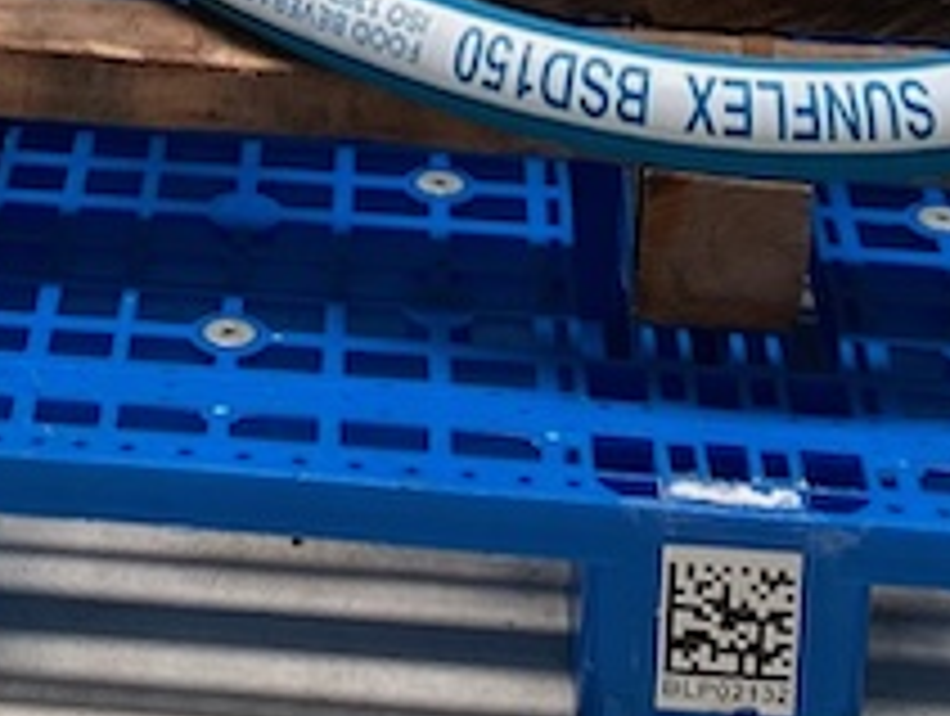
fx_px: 3381
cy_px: -788
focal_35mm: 123
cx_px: 95
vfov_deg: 10.9
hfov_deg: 15.8
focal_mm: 4.25
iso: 32
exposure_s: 1/124
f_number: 1.8
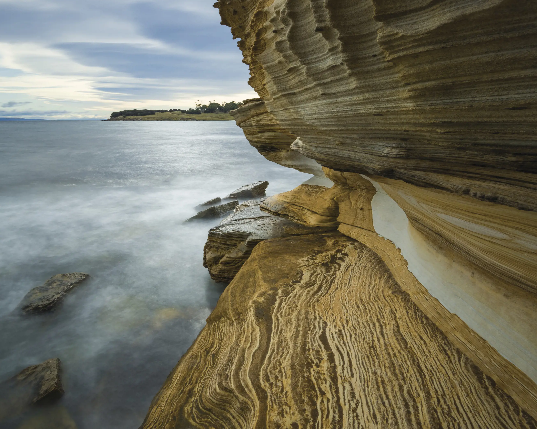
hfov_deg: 83.2
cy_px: 217
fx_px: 302
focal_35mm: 19
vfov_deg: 70.9
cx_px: 256
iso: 100
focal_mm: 16
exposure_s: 10
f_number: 16
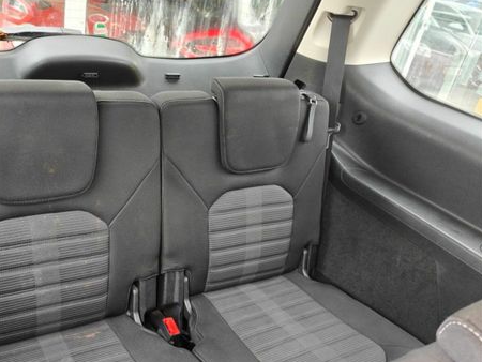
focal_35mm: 32
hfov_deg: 55.7
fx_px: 446
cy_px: 215
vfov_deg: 44.0
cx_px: 165
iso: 1250
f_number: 1.7
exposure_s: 1/50
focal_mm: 6.06
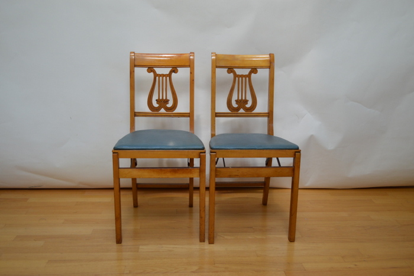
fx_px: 414
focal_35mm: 36
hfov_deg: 53.2
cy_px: 138
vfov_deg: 36.8
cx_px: 207
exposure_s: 1/100
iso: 400
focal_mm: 24
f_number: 5
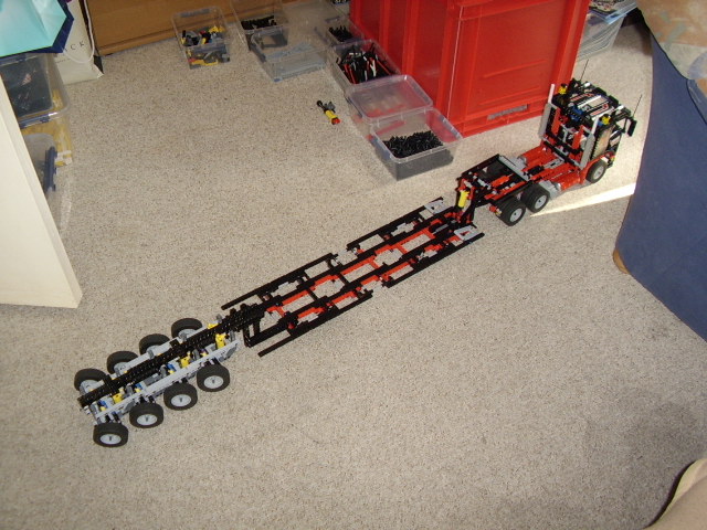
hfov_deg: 60.0
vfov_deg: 46.8
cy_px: 265
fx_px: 613
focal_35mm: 30
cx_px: 354
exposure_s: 1/30
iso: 183
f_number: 2.9
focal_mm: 5.8
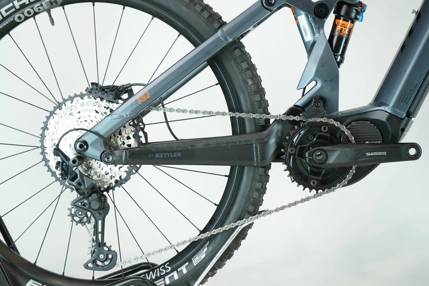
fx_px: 834
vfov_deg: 19.5
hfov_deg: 28.8
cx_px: 214
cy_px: 143
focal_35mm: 70
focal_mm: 70
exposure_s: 1/200
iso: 2000
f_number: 6.3
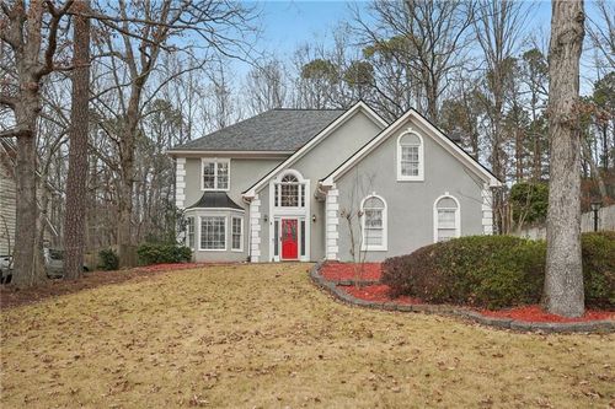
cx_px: 308
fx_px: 444
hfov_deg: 69.4
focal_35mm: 26
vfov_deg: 49.5
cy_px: 204
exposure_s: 1/800
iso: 800
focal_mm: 26
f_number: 8
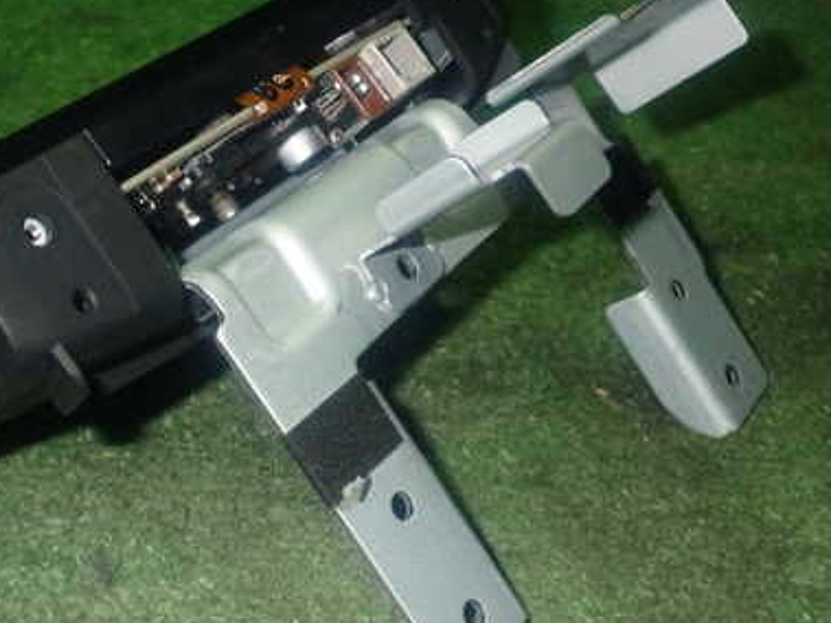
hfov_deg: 33.3
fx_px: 1368
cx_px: 243
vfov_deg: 25.6
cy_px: 320
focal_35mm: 57
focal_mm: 6.37
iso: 800
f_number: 7.1
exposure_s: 1/40
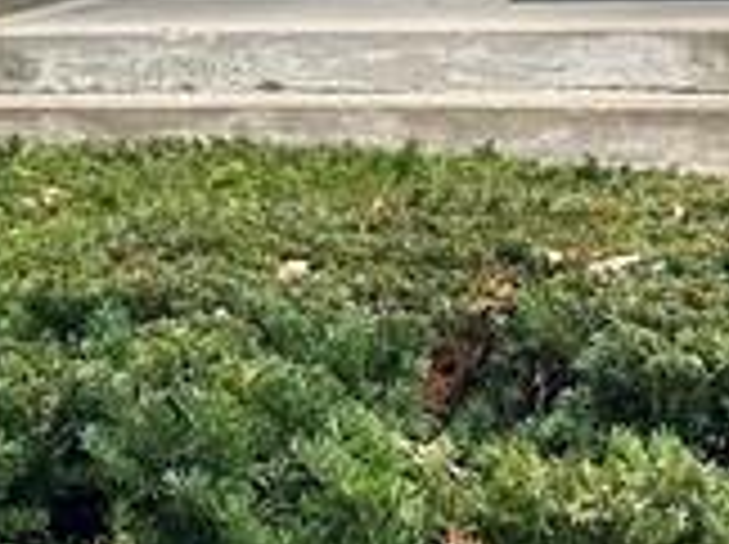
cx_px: 158
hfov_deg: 13.0
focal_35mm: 152
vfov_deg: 8.9
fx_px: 3196
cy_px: -692
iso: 80
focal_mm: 6.86
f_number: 1.78
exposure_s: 1/650
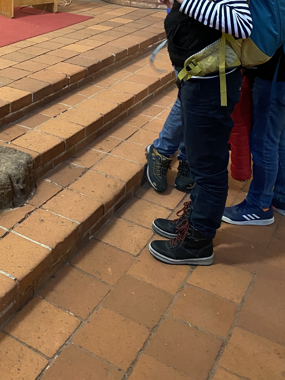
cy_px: 75
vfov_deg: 39.6
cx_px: 39
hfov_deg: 30.4
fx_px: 505
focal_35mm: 46
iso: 500
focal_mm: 4.25
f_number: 1.8
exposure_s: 1/33
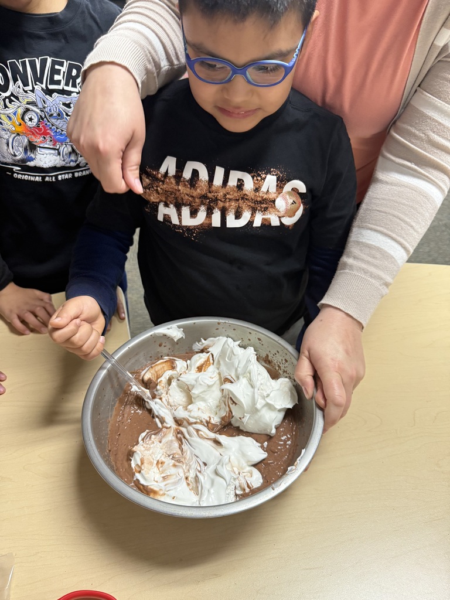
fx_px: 416
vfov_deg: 71.6
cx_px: 225
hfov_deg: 56.8
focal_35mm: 24
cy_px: 300
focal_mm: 6.76
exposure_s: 1/60
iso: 250
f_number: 1.78
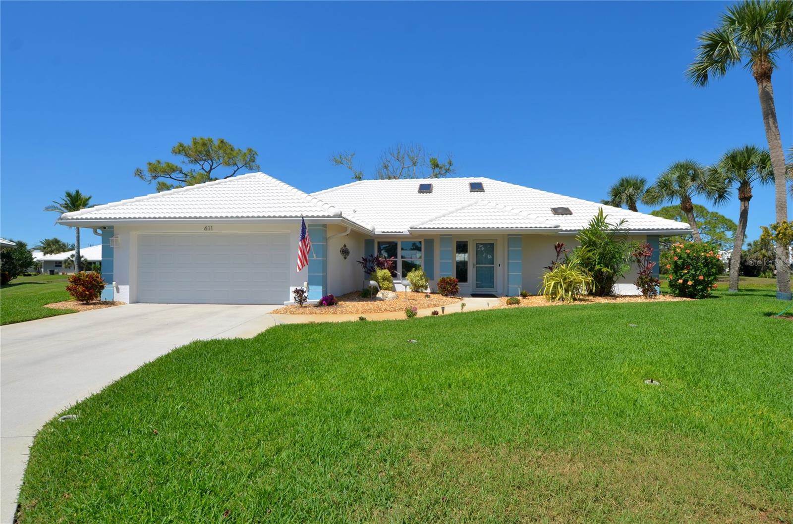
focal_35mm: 36
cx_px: 396
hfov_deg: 53.2
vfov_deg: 36.7
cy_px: 262
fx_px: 791
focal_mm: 24
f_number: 9
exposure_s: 1/400
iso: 100
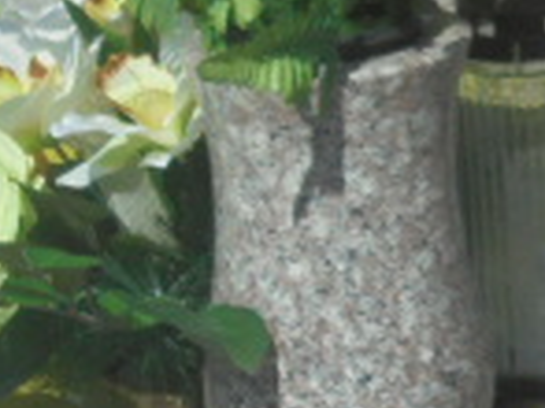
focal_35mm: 467
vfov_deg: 3.2
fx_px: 7347
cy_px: -249
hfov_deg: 4.2
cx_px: 819
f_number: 5.1
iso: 100
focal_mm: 19.2
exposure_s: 1/640
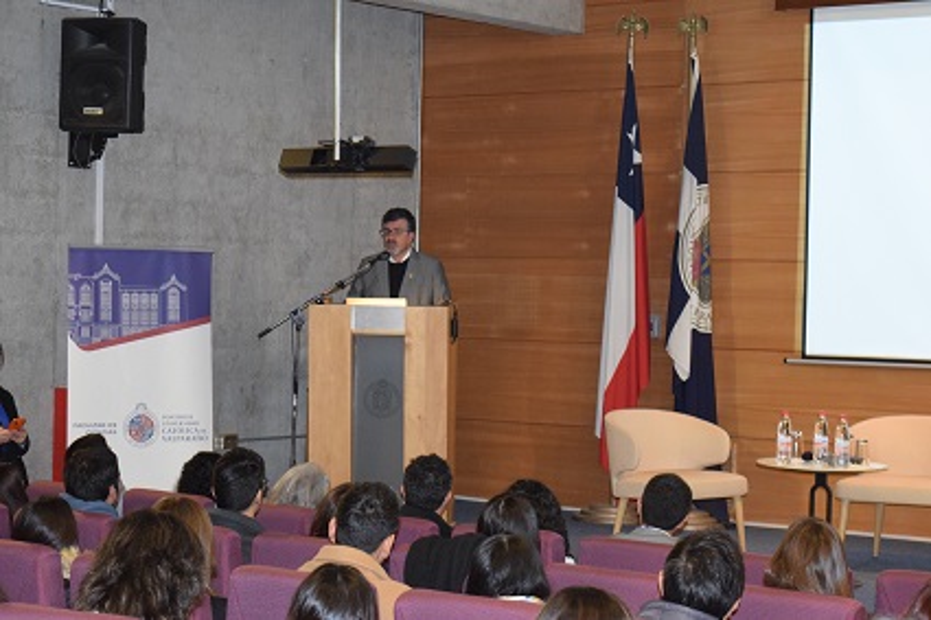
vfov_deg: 16.5
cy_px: 310
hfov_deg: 24.6
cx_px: 466
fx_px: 2133
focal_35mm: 82
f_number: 5.6
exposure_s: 1/60
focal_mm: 55
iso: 2800
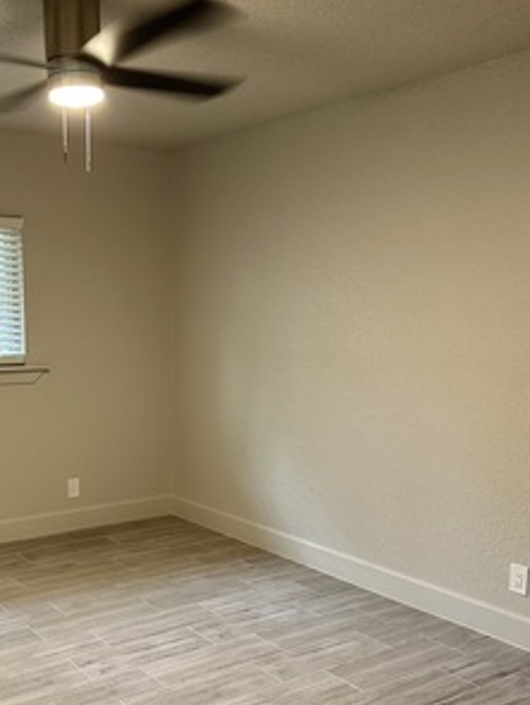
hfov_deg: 36.0
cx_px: 129
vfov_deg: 47.4
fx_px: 794
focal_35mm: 39
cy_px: 442
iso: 250
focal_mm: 6.86
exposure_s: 1/60
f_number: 1.78
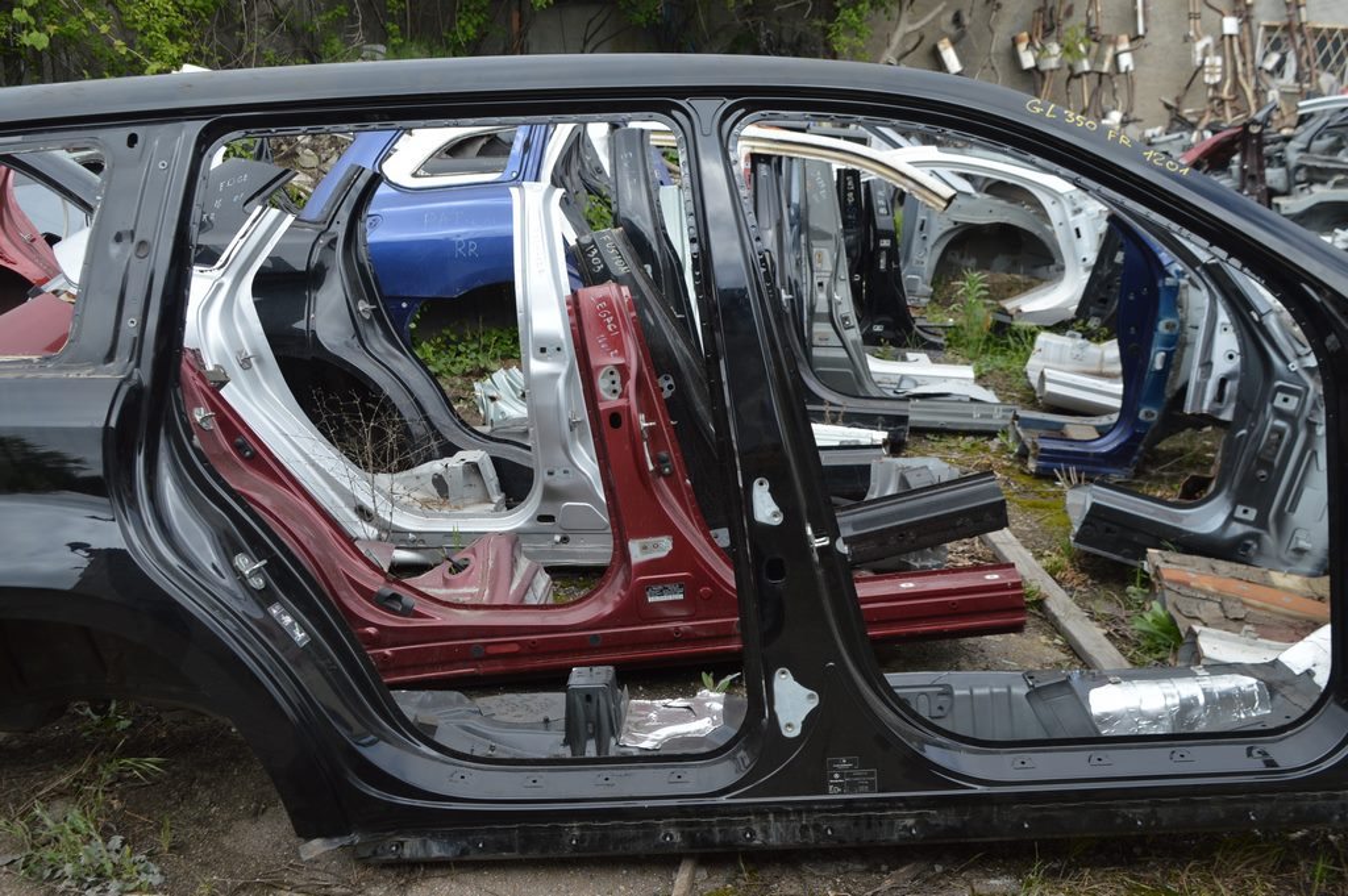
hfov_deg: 55.1
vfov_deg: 38.3
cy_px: 448
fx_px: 1291
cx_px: 674
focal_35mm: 34
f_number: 7.1
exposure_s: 1/200
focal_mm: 23
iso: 100
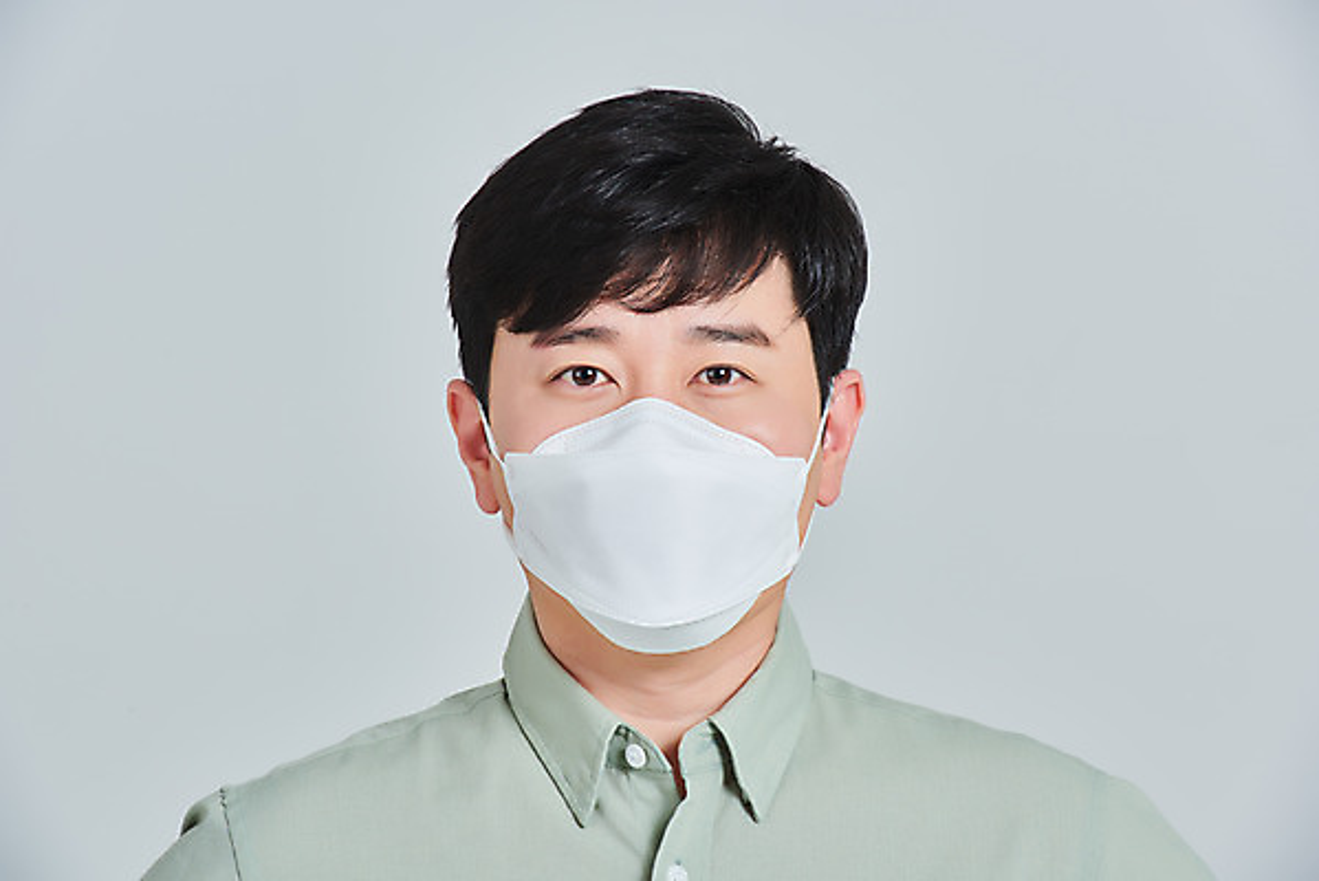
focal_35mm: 200
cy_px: 440
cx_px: 660
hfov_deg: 10.3
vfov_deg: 6.9
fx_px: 7331
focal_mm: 200
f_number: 14
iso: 100
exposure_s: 1/125
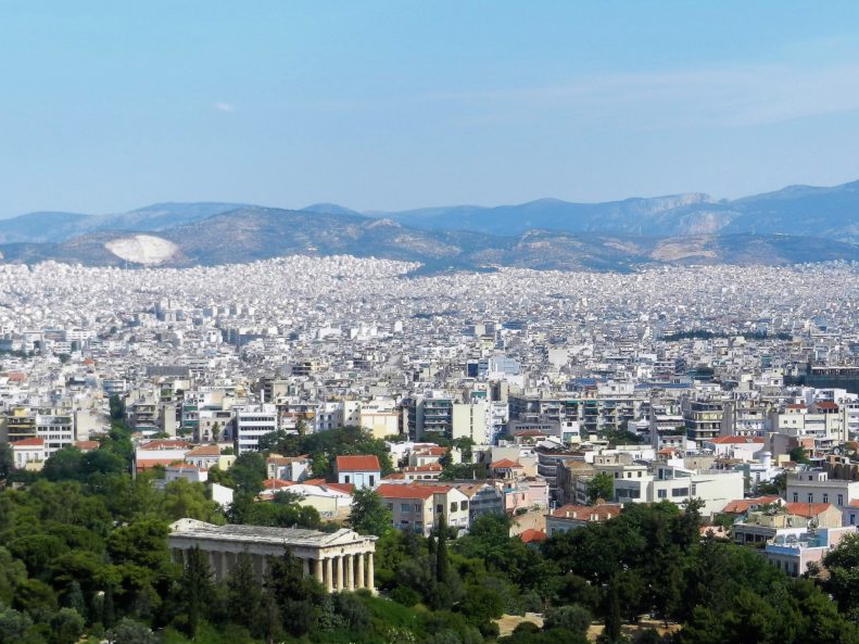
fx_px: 2506
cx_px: 444
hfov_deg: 19.5
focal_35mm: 101
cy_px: 381
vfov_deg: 14.6
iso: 160
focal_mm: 14.1
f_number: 4.8
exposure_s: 1/800
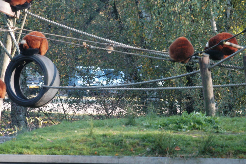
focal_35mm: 287
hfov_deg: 7.2
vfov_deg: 4.8
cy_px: 54
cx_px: 110
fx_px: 1957
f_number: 9
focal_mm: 135
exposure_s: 1/60
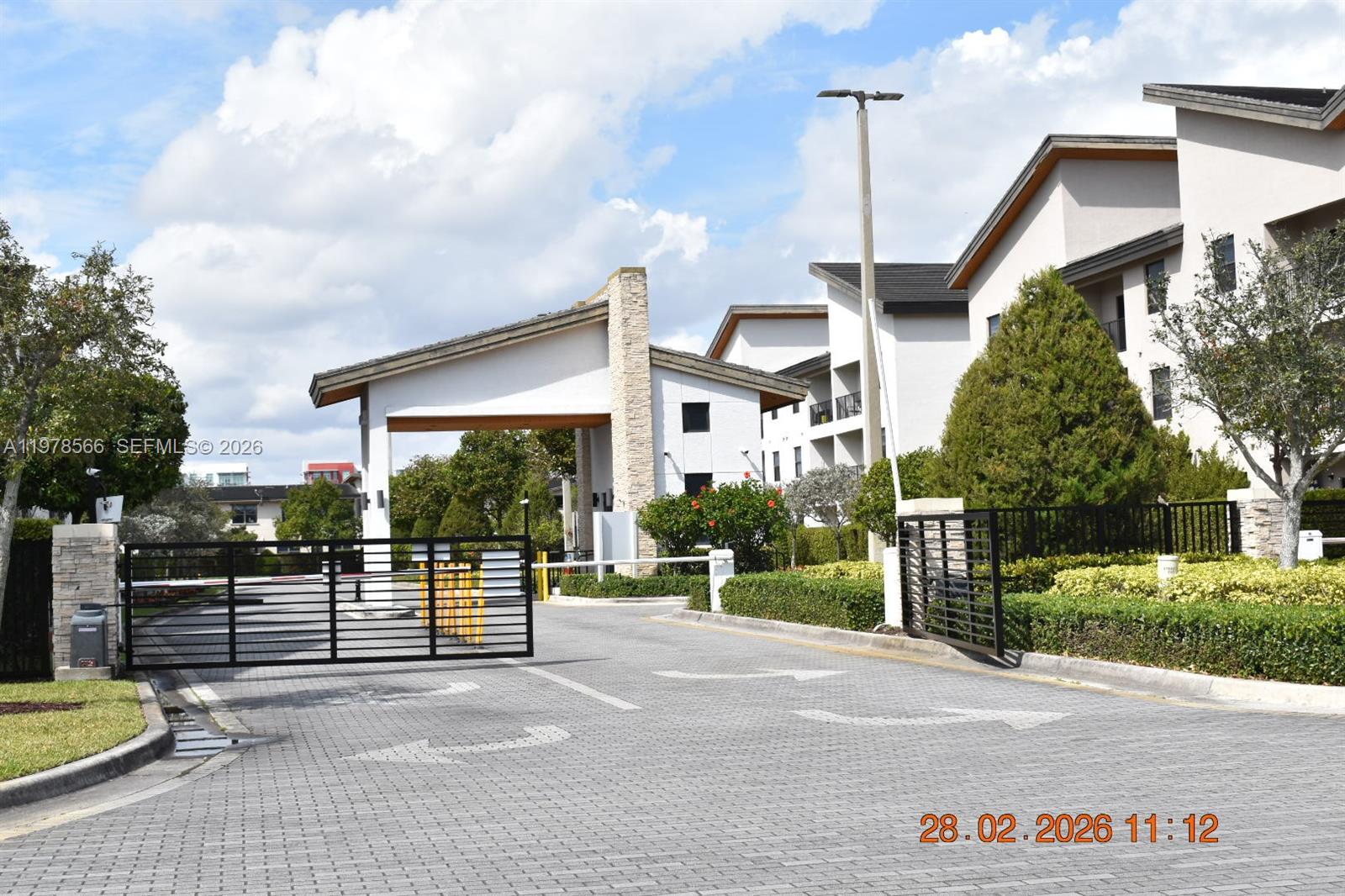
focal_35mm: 48
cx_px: 672
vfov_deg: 28.1
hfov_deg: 41.1
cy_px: 448
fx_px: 1793
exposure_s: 1/400
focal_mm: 32
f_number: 10
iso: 200
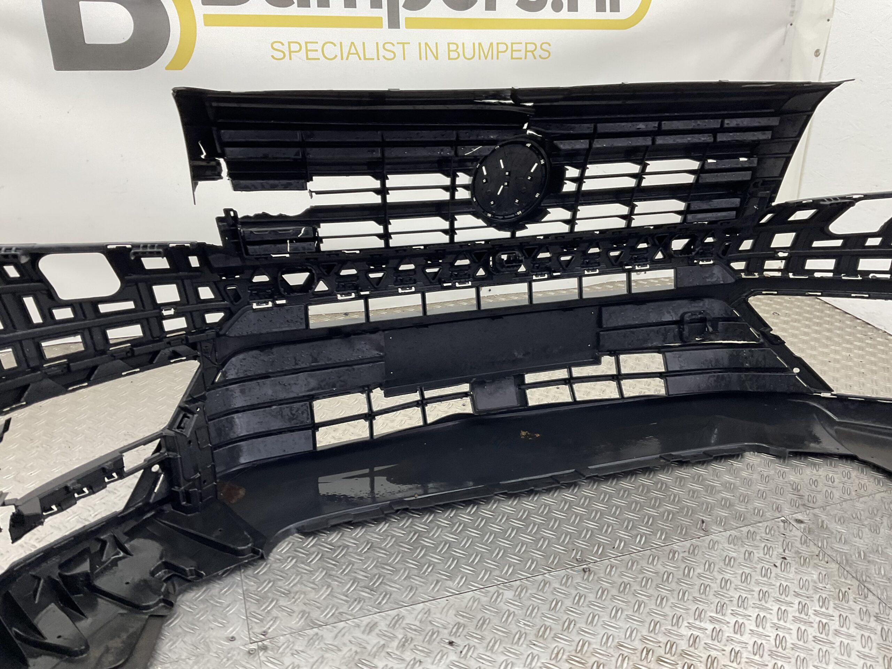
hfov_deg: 61.7
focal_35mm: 29
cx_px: 446
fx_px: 747
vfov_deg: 48.2
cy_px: 334
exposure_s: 1/120
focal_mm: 3
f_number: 1.8
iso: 50
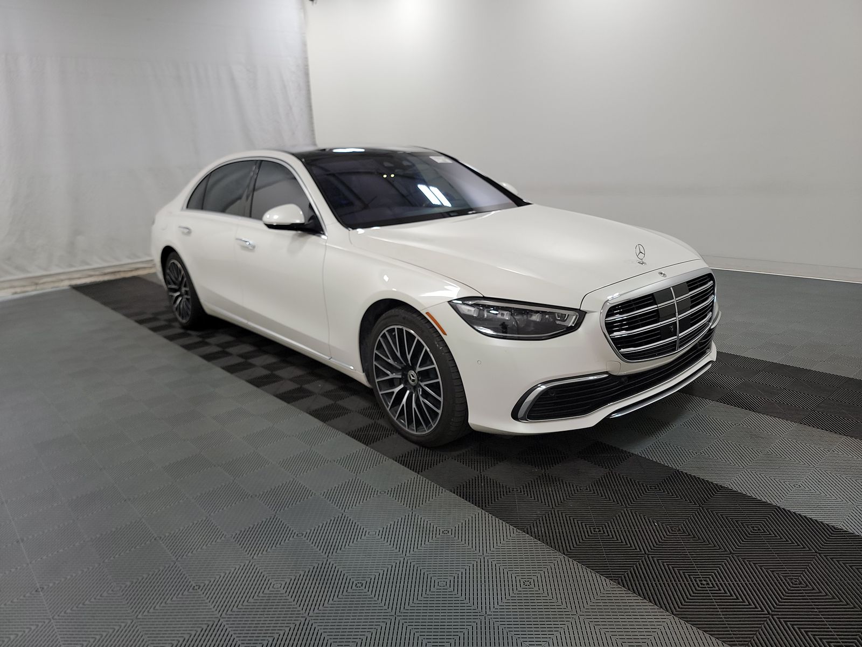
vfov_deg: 56.8
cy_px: 324
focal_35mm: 24
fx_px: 598
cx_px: 431
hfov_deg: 71.6
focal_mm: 6.7
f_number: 1.8
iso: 98
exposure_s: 1/59
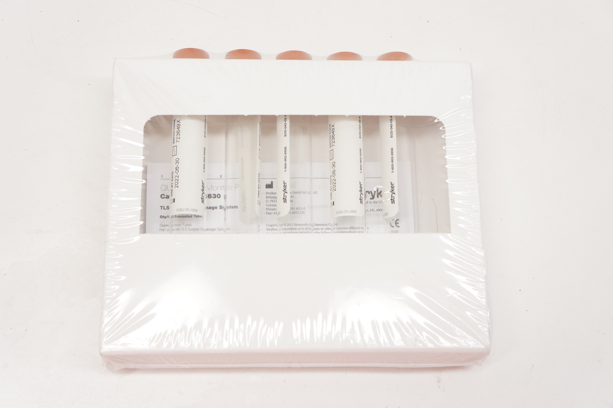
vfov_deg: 28.0
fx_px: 816
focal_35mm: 48
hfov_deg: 41.2
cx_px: 306
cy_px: 204
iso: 800
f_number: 7.1
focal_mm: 32
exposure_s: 1/100
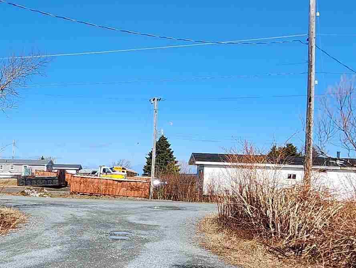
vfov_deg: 31.8
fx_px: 463
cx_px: 64
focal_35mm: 45
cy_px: 191
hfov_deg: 40.1
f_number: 2.2
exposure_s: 1/2021
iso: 50
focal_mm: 2.2
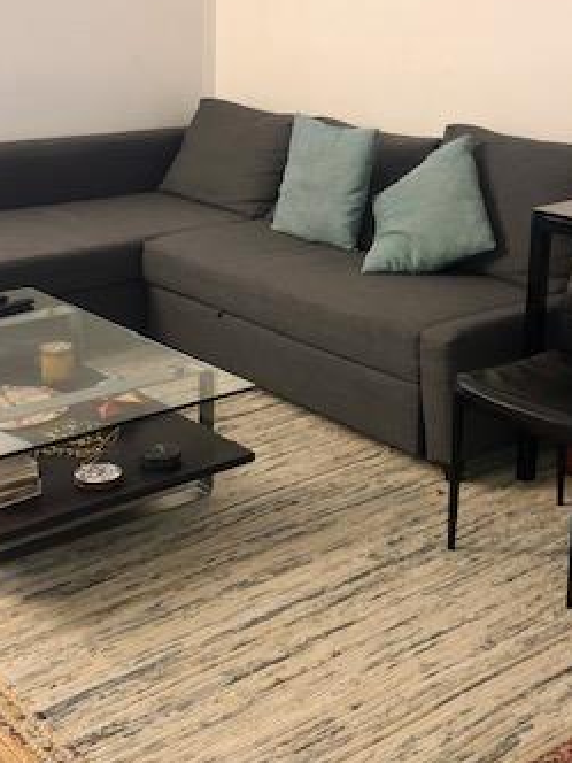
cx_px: 310
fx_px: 1190
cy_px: 331
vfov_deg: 35.5
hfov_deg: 27.0
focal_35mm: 54
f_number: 1.8
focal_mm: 3.99
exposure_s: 1/9
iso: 100
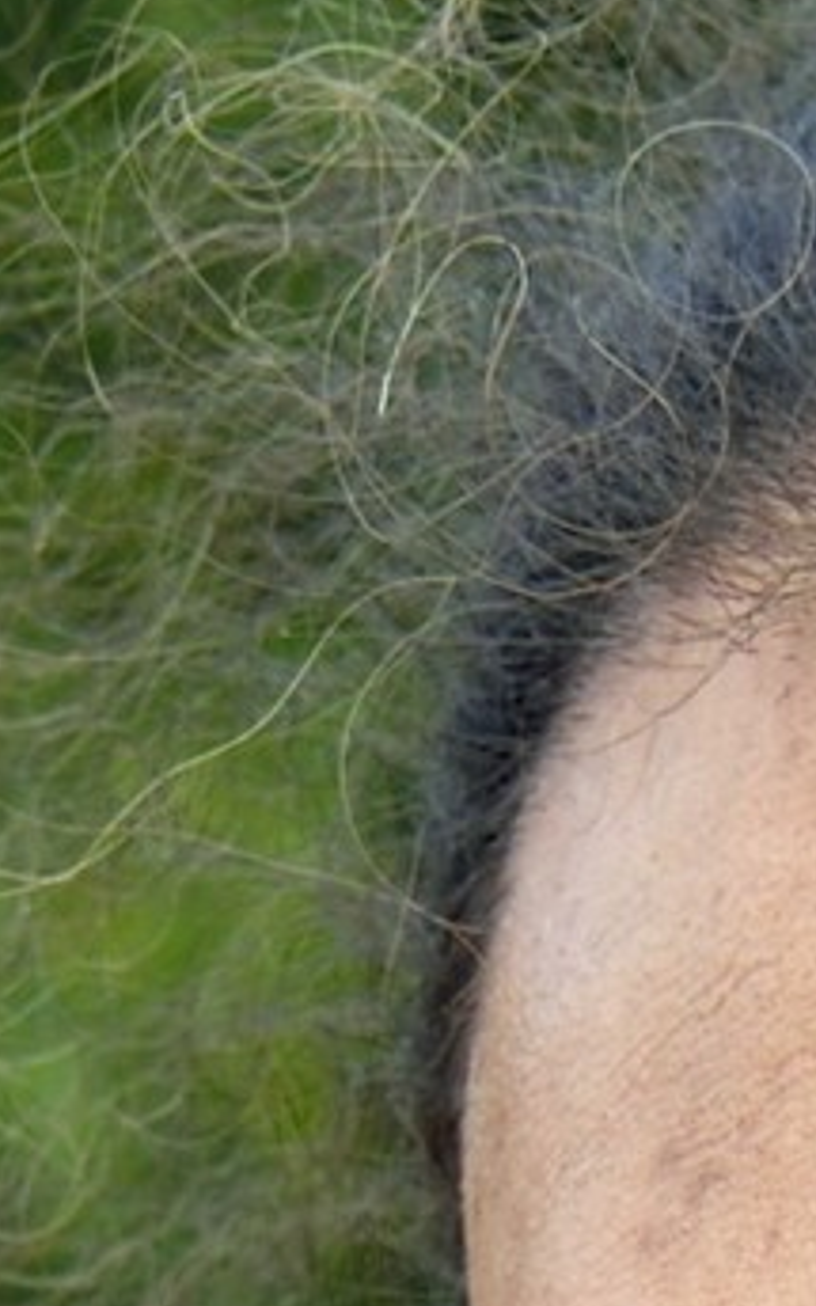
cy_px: 3371
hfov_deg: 3.6
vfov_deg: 5.6
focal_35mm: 356
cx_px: 1852
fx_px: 12667
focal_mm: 50
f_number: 5.6
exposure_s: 1/400
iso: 400
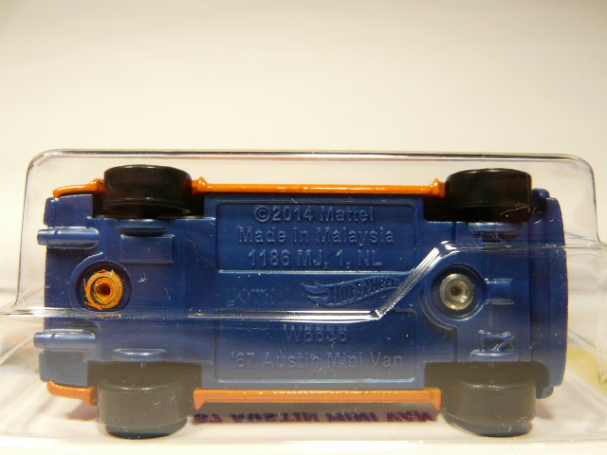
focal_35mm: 35
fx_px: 614
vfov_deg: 40.7
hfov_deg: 52.6
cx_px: 304
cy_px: 228
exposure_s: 1/60
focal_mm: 4.6
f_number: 2.8
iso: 100
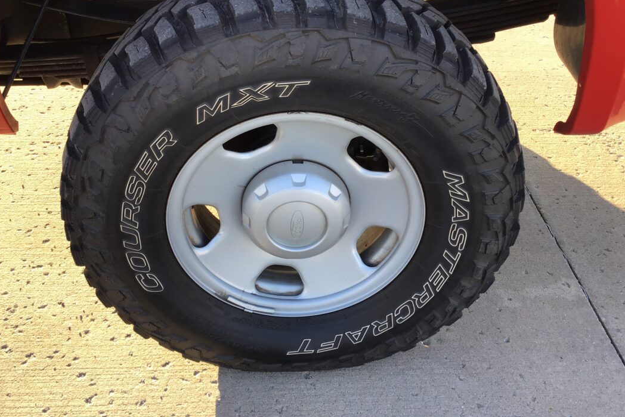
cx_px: 306
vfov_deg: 36.8
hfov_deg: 53.1
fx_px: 625
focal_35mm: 36
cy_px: 180
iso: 25
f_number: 2.4
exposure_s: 1/120
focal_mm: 3.3
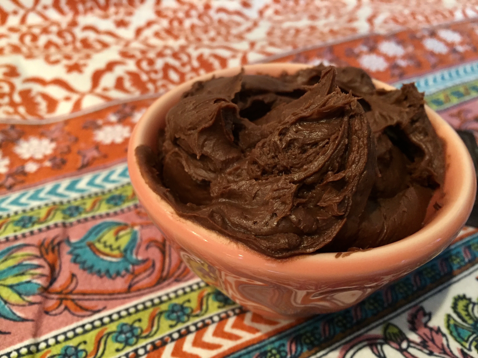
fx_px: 400
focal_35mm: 29
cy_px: 179
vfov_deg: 48.2
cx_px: 239
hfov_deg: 61.7
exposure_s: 1/15
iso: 250
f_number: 2.2
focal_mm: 4.15
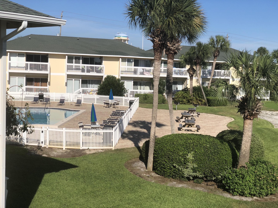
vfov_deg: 28.0
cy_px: 104
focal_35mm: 52
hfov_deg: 36.8
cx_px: 139
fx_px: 418
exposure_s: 1/2114
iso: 16
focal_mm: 6
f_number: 2.4
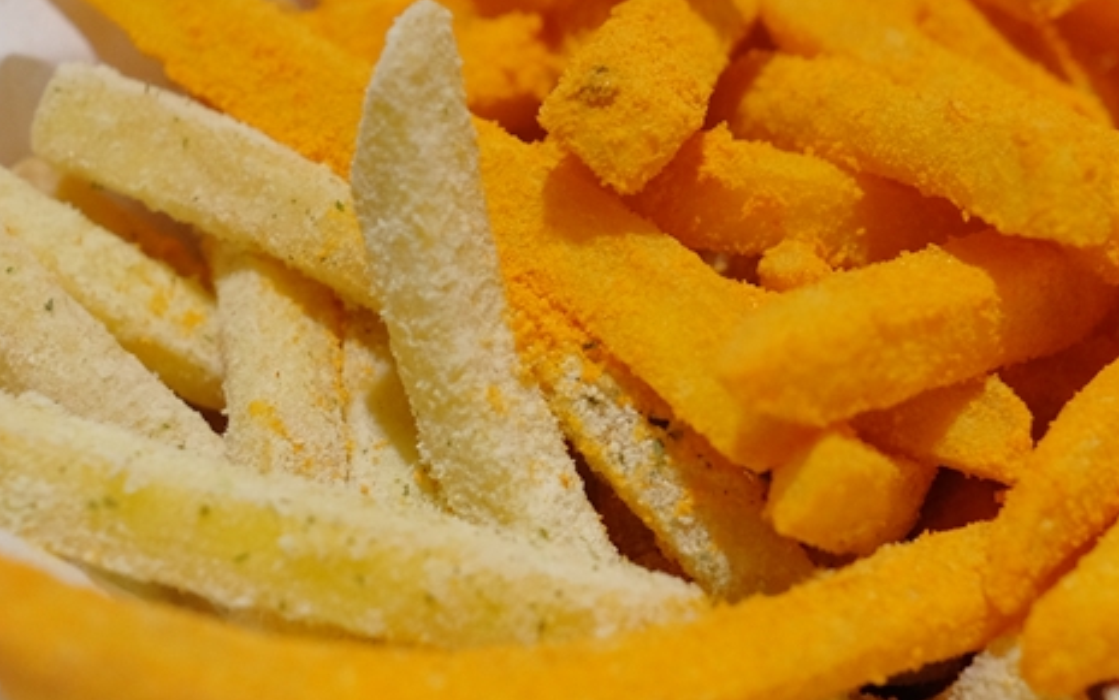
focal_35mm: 69
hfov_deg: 29.7
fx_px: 2105
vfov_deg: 18.8
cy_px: 214
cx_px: 626
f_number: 3.6
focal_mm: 23
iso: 1000
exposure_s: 1/200
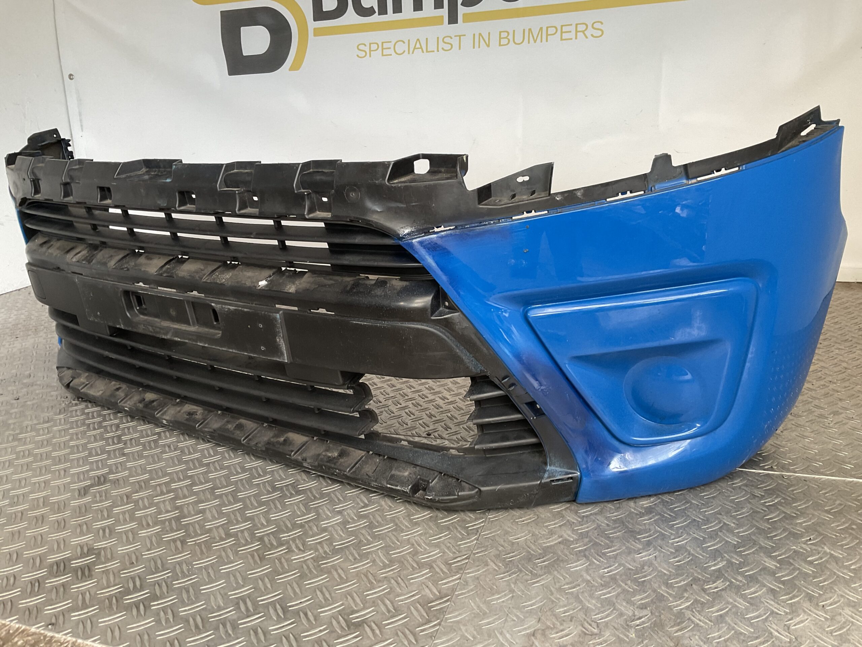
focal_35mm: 29
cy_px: 324
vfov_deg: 48.2
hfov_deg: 61.7
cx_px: 431
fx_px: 722
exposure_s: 1/50
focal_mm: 3
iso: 40
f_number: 1.8
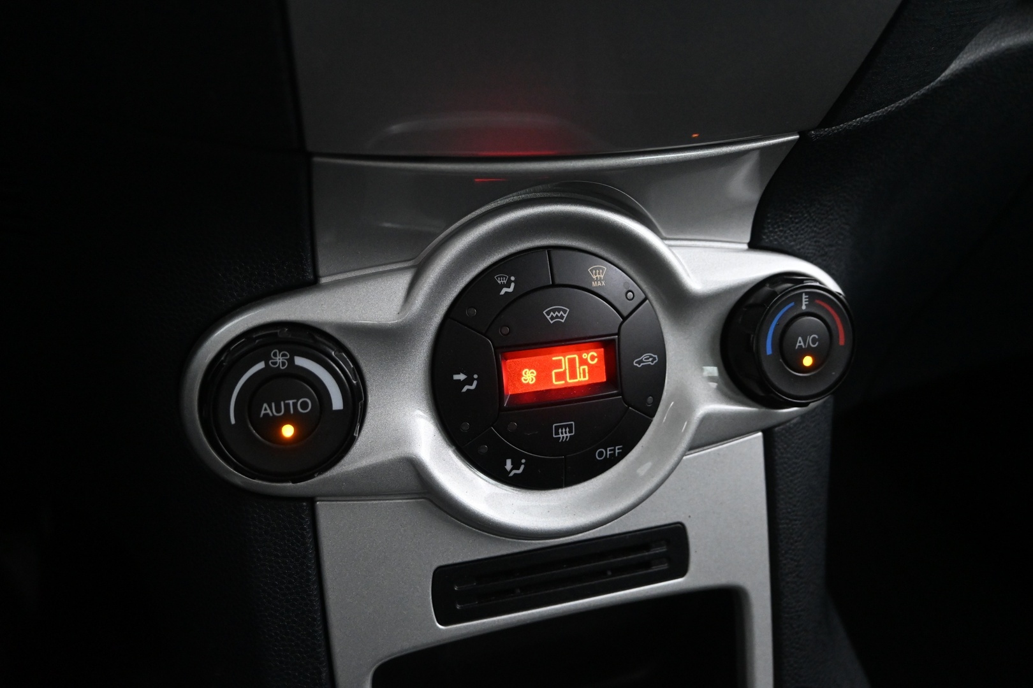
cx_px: 516
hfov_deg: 63.2
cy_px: 344
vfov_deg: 44.6
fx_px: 839
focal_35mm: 29
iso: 3200
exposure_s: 1/25
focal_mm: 19.5
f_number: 3.8
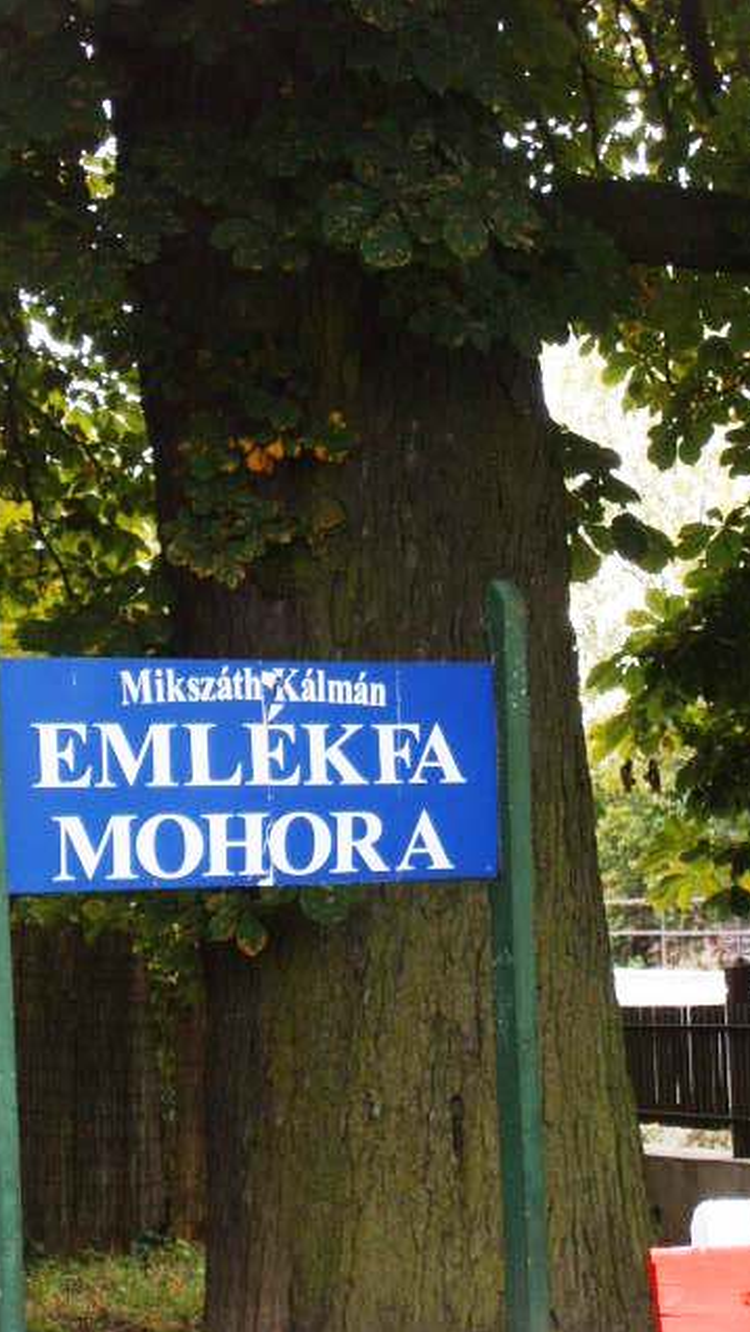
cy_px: 668
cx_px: 295
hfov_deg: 9.7
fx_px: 4417
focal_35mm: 125
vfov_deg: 17.2
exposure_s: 1/60
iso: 141
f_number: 4.8
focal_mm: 17.4
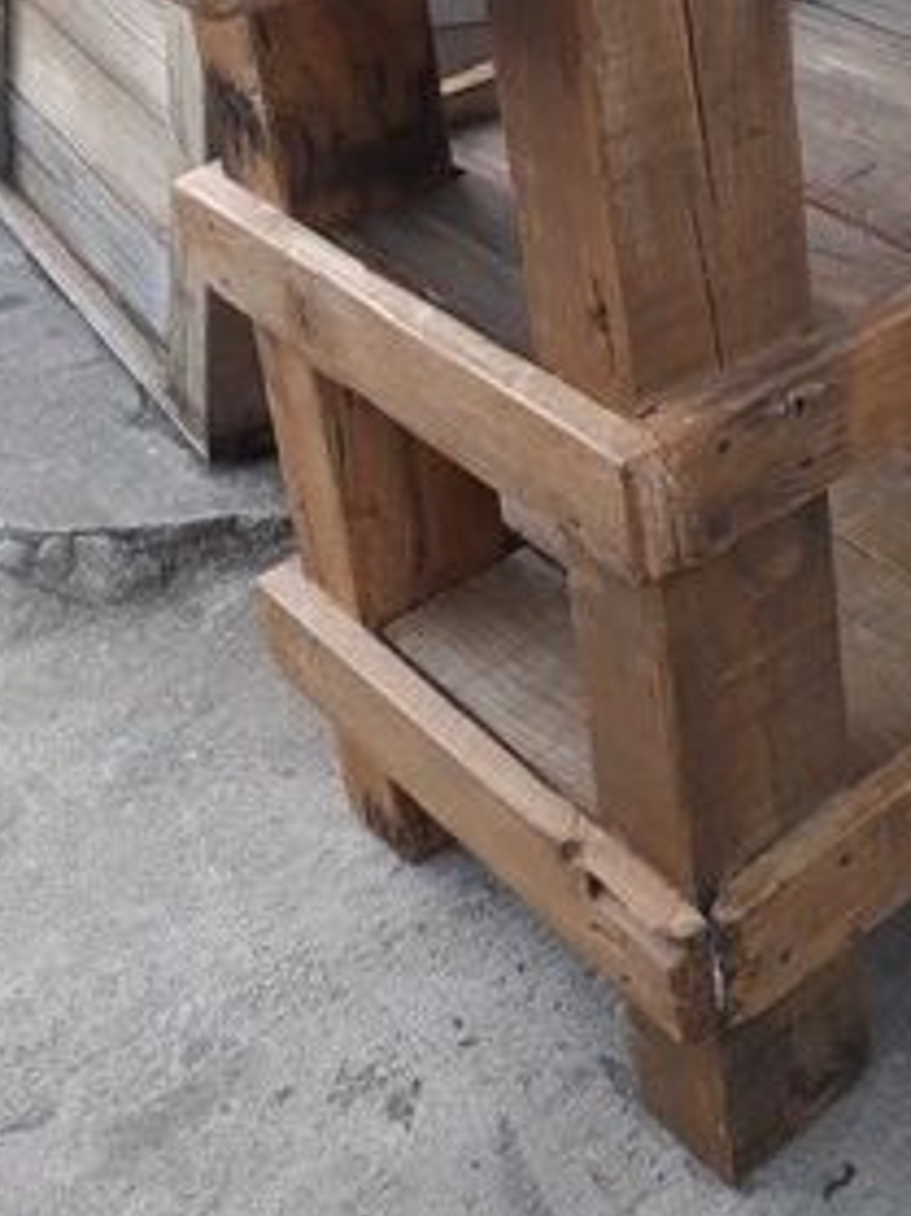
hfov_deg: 24.5
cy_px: 122
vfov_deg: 31.7
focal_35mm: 58
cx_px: 811
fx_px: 2037
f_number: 1.9
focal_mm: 3.6
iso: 80
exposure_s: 1/50
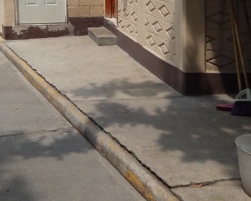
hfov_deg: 32.5
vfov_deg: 27.0
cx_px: -10
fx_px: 386
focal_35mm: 52
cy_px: -15
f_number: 6
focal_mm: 4
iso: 125
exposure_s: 1/640
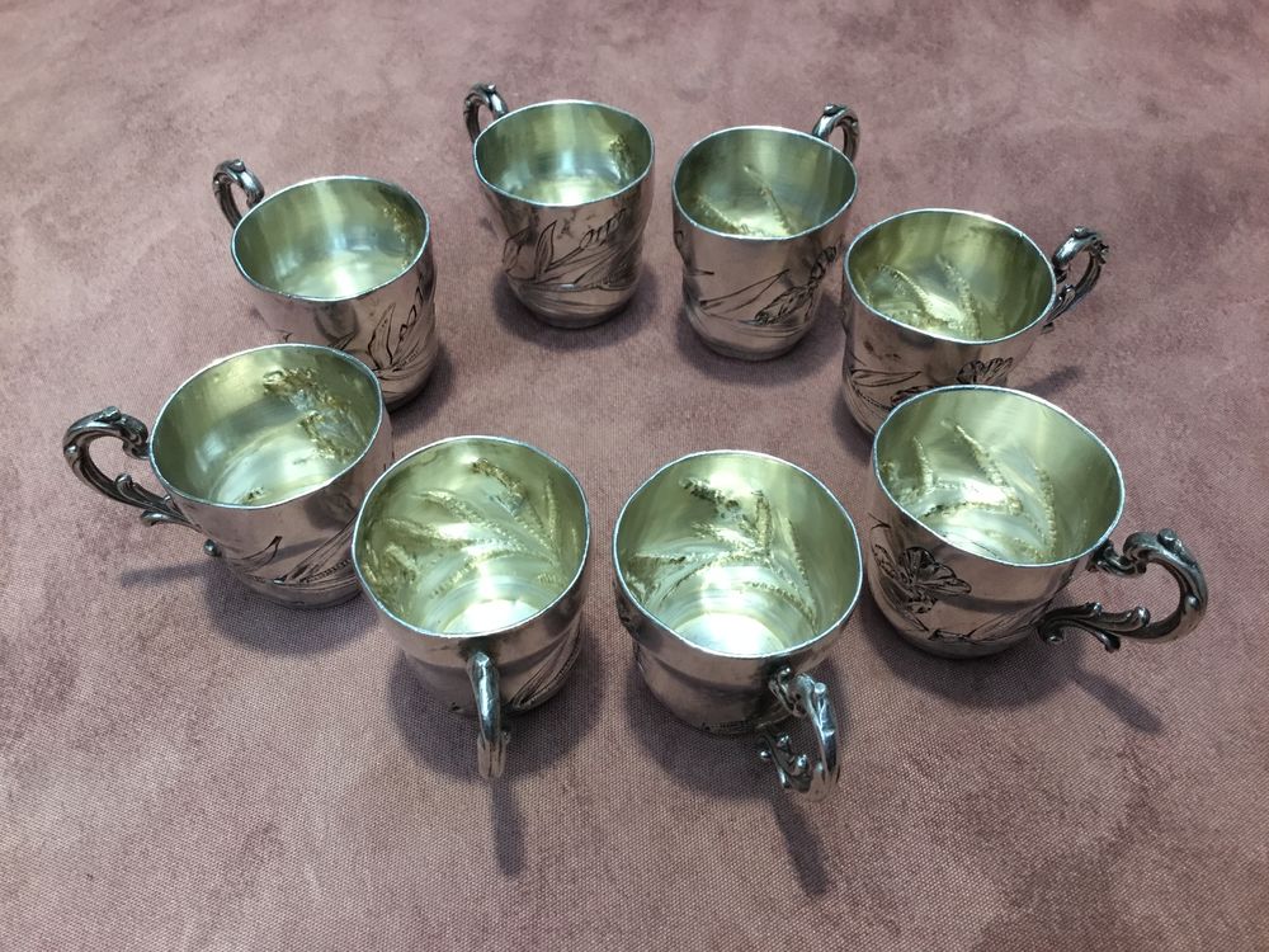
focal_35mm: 31
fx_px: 1136
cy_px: 476
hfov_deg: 58.4
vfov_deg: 45.4
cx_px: 634
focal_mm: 3.3
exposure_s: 1/33
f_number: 2.4
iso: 125
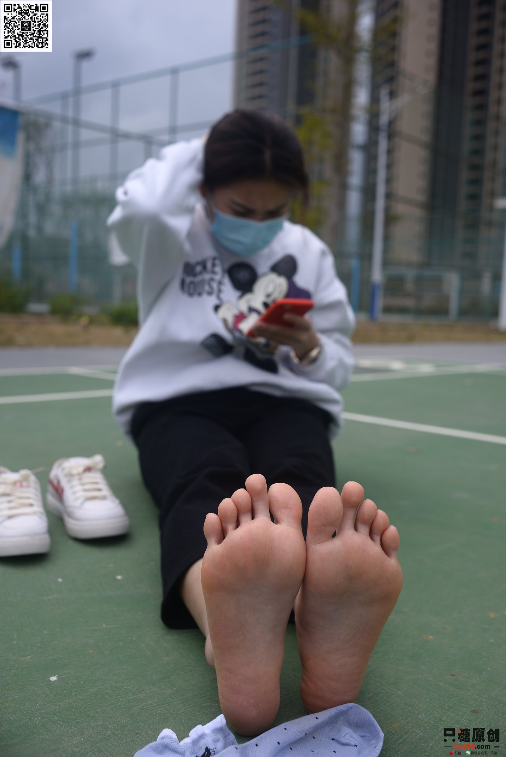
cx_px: 253
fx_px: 737
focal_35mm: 35
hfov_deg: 37.9
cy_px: 378
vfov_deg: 54.4
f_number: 5.6
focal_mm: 35
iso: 125
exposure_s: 1/640
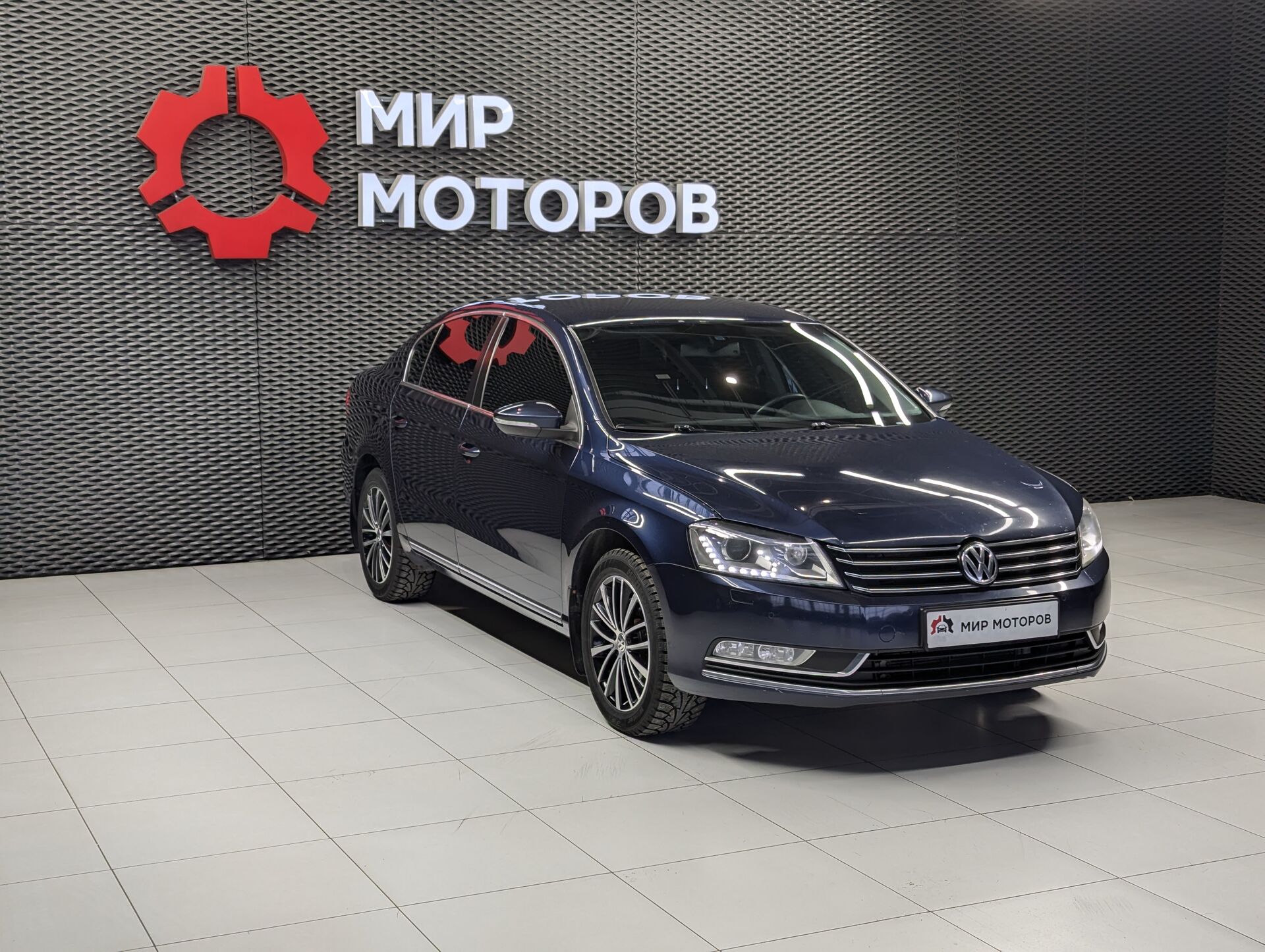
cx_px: 632
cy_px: 476
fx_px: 1757
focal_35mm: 48
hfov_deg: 39.6
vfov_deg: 30.3
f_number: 1.85
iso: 42
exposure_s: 1/125
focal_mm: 6.81
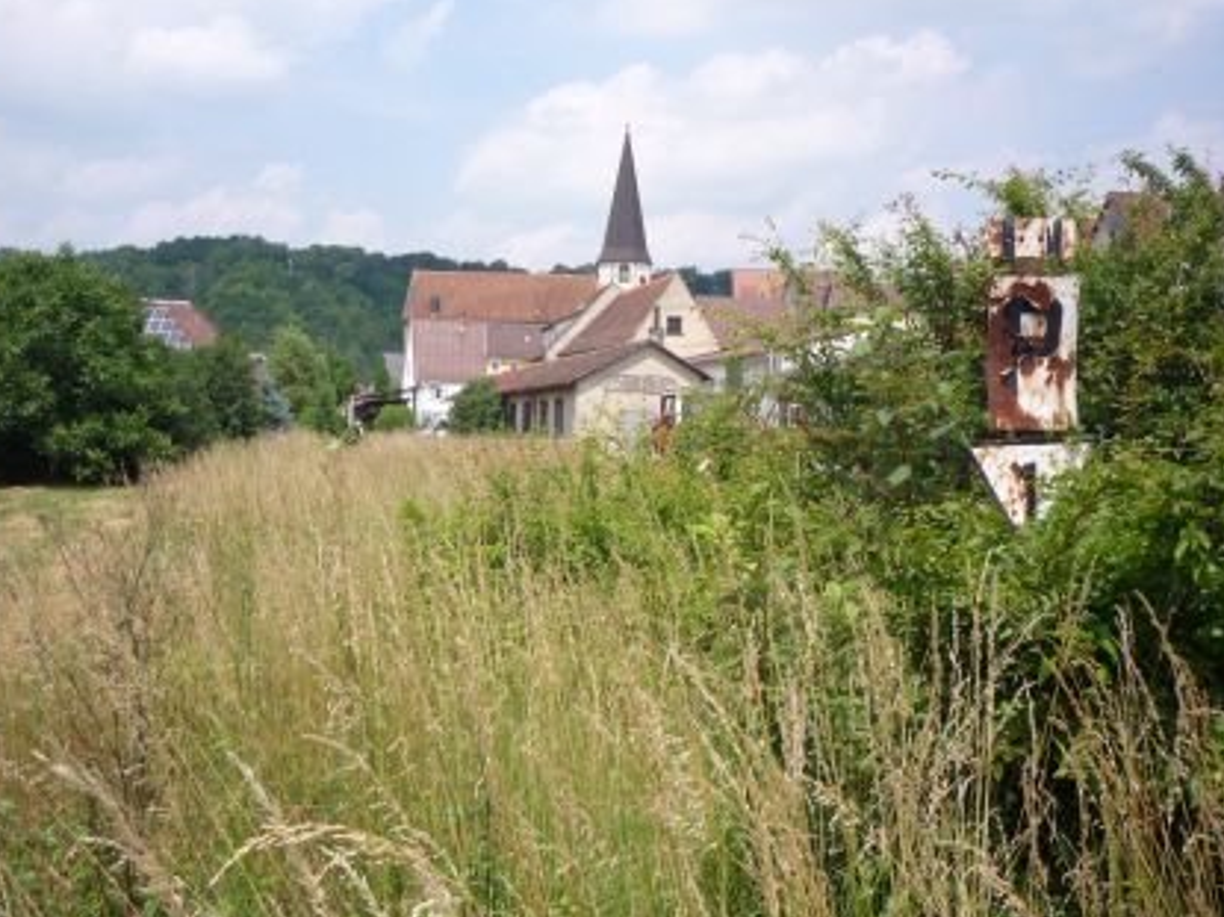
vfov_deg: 38.6
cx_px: 572
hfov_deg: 50.1
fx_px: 1308
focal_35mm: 37
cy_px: 463
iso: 100
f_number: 5
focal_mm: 5.2
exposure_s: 1/500
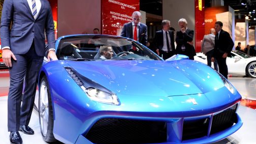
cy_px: 48
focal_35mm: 38
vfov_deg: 31.0
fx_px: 258
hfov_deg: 52.7
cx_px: 120
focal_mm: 28
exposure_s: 1/60
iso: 640
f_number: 7.1
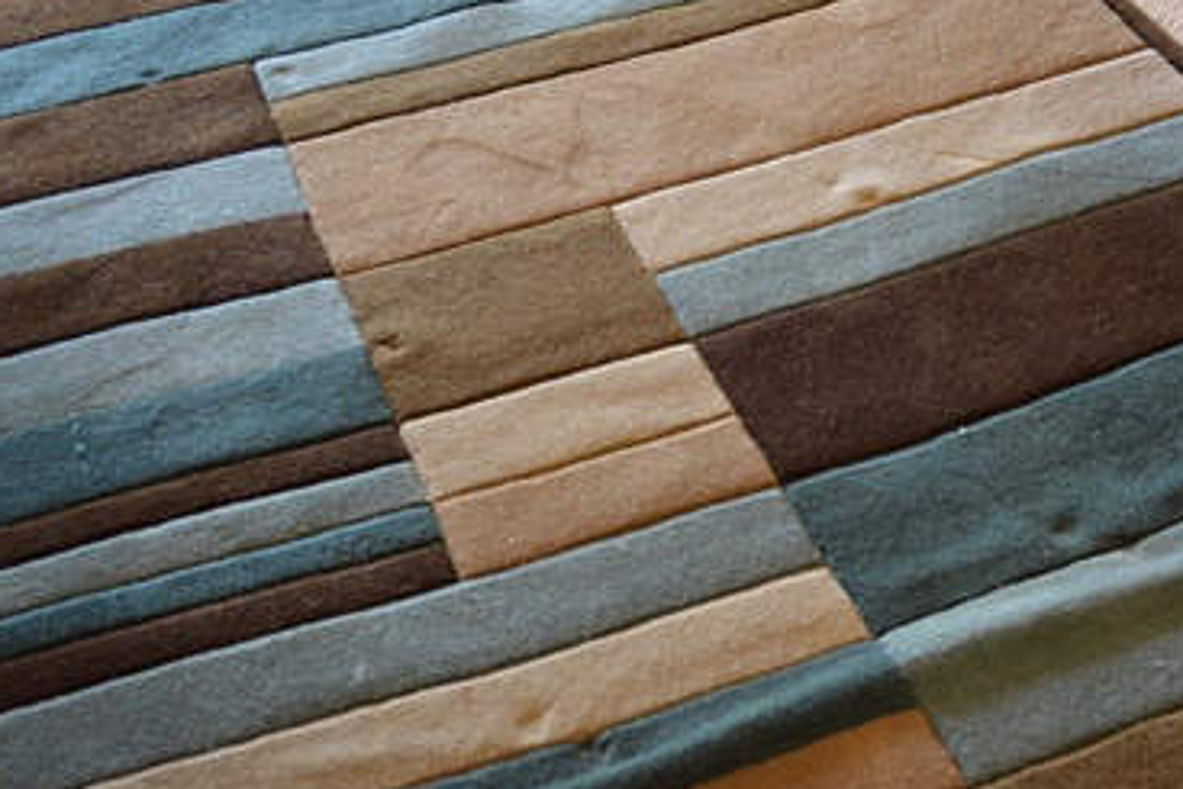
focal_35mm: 49
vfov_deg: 27.5
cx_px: 722
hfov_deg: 40.1
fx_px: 1611
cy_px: 435
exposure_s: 1/30
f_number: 3.8
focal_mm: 20
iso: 800
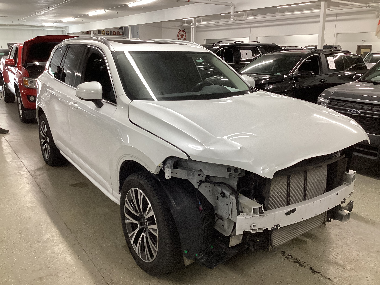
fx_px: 340
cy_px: 142
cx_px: 190
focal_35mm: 31
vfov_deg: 45.4
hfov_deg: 58.4
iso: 160
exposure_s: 1/60
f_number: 2.4
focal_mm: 3.3
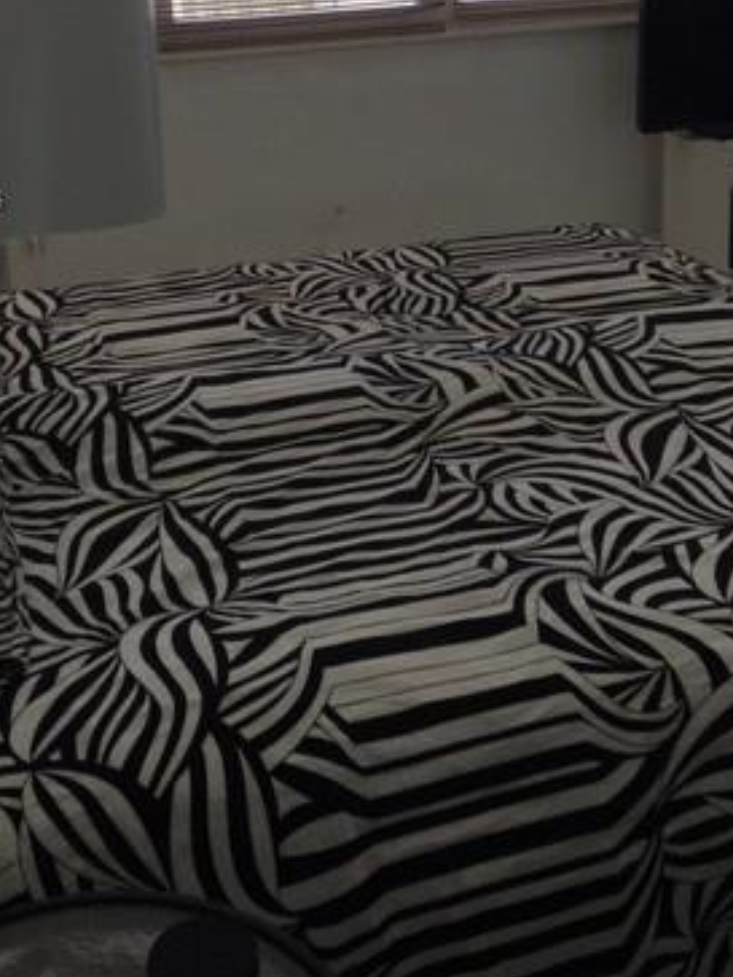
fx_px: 1440
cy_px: 201
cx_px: 338
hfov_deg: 28.6
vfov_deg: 36.3
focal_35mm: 51
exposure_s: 1/120
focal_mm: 4.15
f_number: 2.2
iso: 32
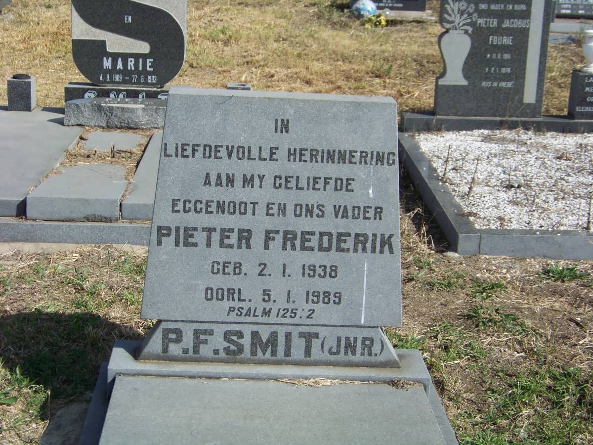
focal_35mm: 62
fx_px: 1062
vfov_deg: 23.7
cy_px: 222
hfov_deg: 31.2
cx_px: 296
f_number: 3.2
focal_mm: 10.5
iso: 64
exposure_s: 1/800
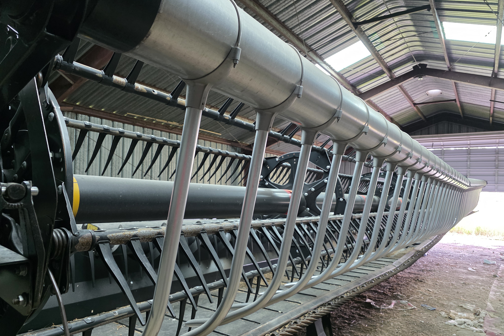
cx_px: 251
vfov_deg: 53.0
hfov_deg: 73.7
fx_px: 336
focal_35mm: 24
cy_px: 186
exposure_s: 1/120
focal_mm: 6.3
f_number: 1.7
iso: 800
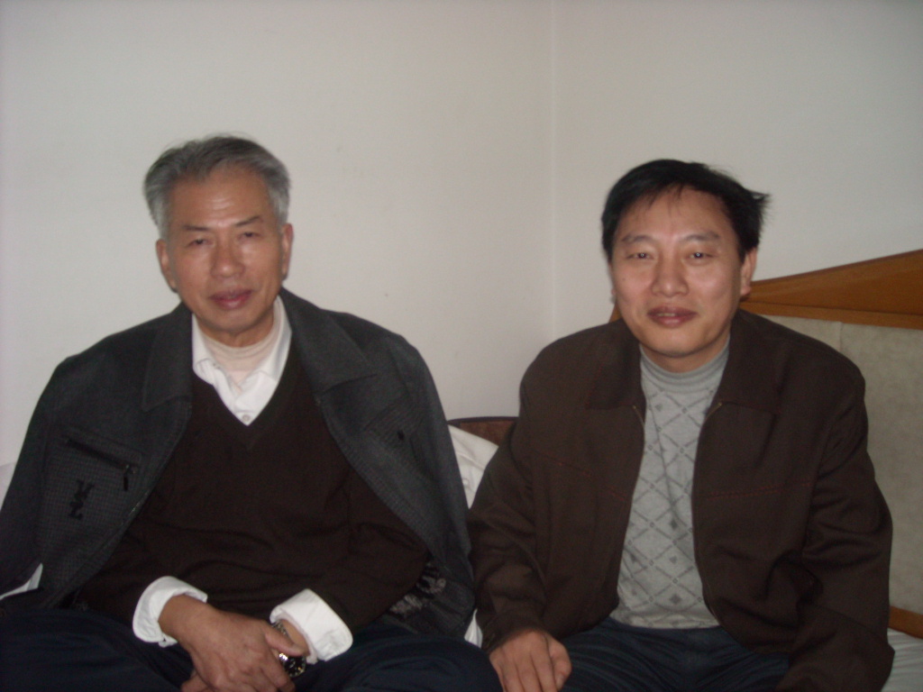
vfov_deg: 40.7
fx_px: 933
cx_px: 462
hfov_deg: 52.6
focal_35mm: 35
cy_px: 346
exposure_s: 1/60
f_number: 2.8
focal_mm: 5.7
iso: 200
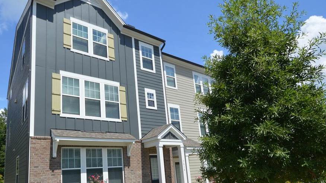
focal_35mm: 23
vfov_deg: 48.3
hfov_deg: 77.8
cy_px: 128
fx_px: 199
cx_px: 131
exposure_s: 1/250
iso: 100
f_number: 8
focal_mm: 10
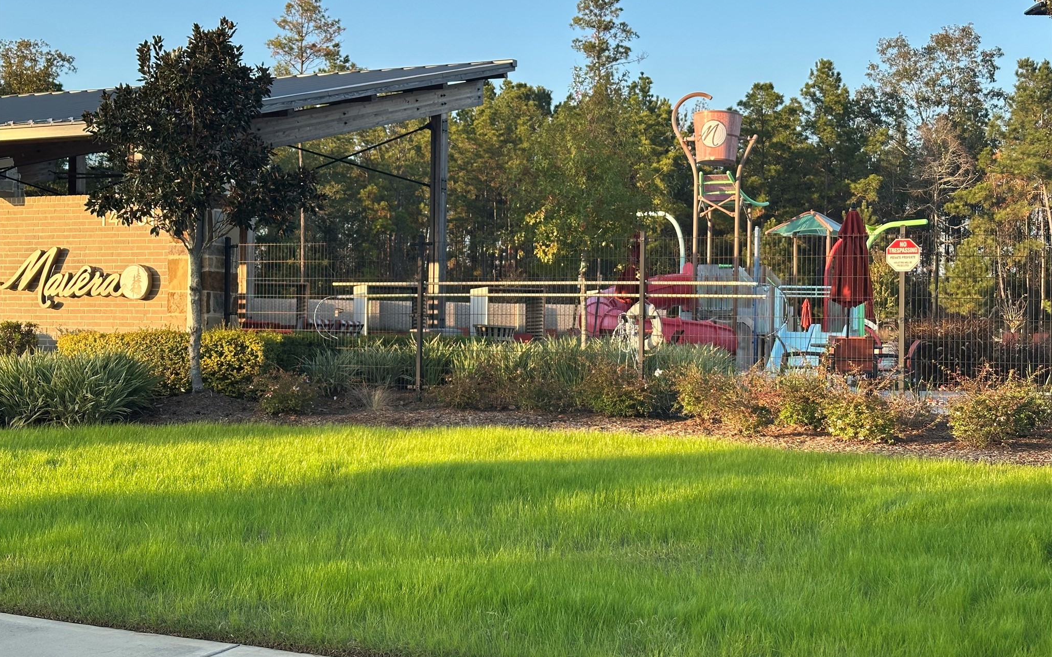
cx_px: 525
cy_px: 291
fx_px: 1462
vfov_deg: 25.3
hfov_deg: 39.6
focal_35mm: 51
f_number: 1.78
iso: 64
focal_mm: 6.86
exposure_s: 1/762
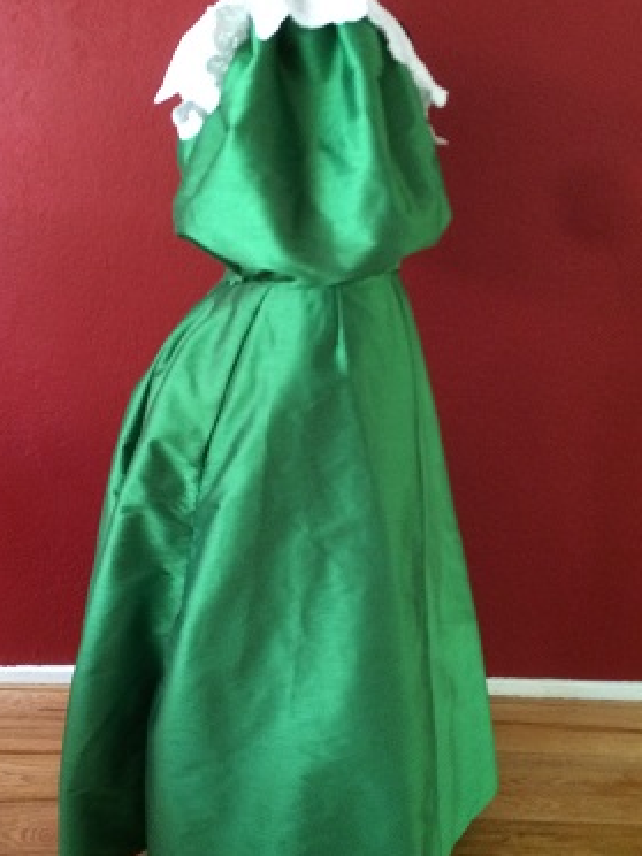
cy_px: 442
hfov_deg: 36.7
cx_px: 263
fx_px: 964
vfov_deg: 47.9
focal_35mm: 39
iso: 320
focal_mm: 4.15
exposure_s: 1/20
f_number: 2.2
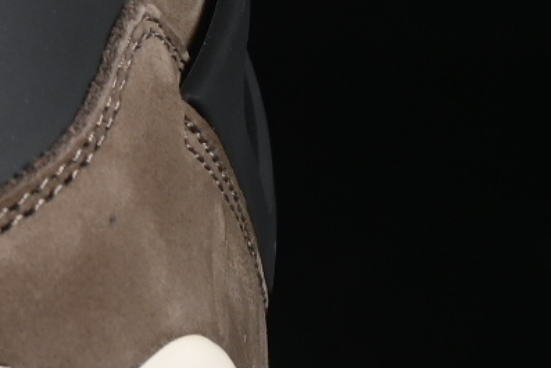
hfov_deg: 3.9
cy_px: -21
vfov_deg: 2.6
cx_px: -618
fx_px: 8053
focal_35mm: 526
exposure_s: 1/60
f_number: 6.3
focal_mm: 50
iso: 160
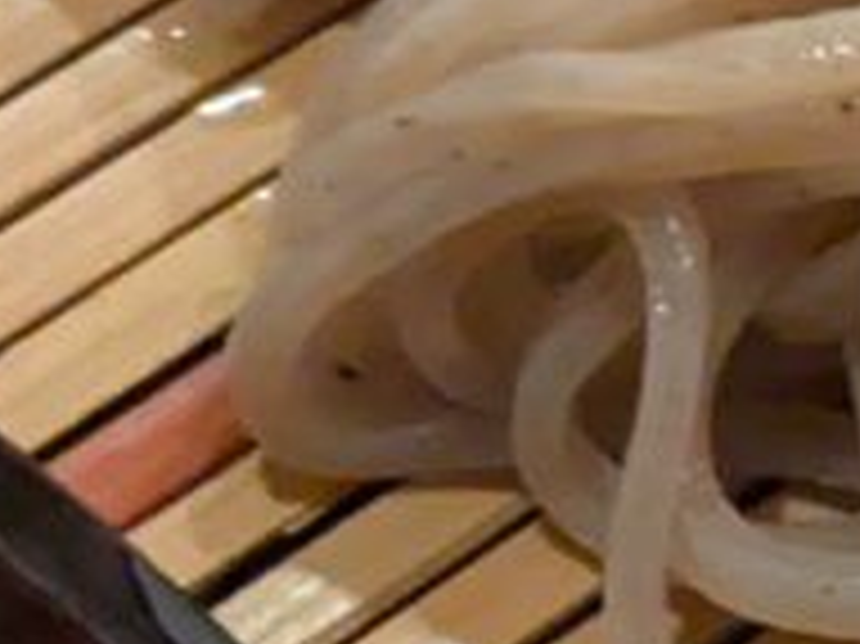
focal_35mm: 342
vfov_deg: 4.3
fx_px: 8491
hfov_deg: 5.7
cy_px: -263
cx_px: 1779
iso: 1081
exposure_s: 1/50
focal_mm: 5.43
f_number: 1.89
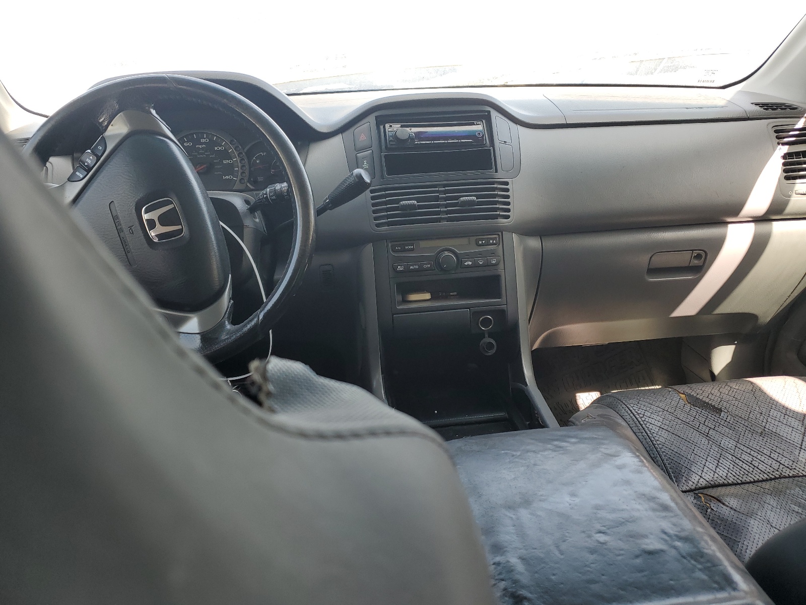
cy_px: 302
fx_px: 605
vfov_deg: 53.1
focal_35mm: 26
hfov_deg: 67.3
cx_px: 403
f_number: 1.5
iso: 50
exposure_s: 1/196
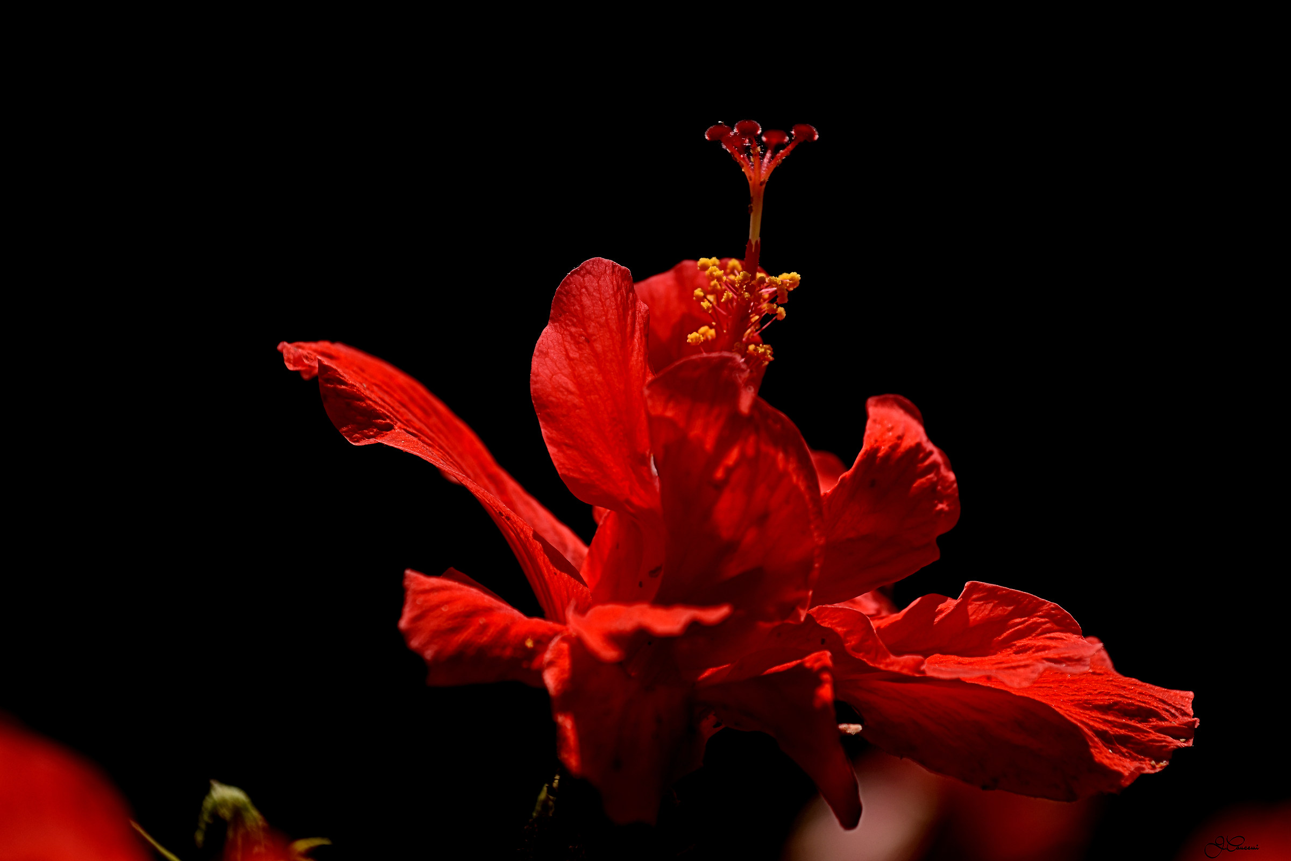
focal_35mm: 225
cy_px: 430
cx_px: 646
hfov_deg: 9.1
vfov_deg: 6.1
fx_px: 8068
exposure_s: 1/2000
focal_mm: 150
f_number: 4
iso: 100
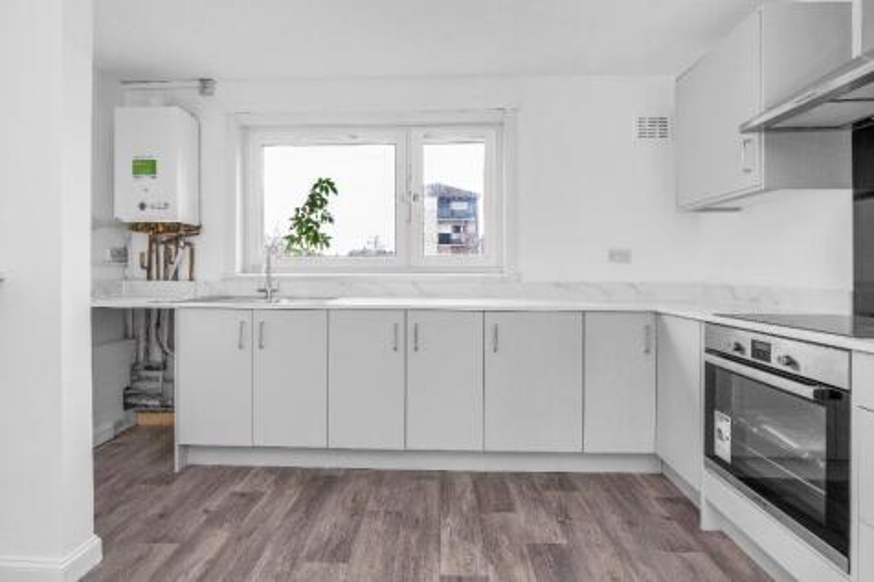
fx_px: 388
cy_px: 291
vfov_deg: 73.7
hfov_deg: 96.8
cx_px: 437
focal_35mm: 16
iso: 200
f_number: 9
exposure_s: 1/6
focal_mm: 16
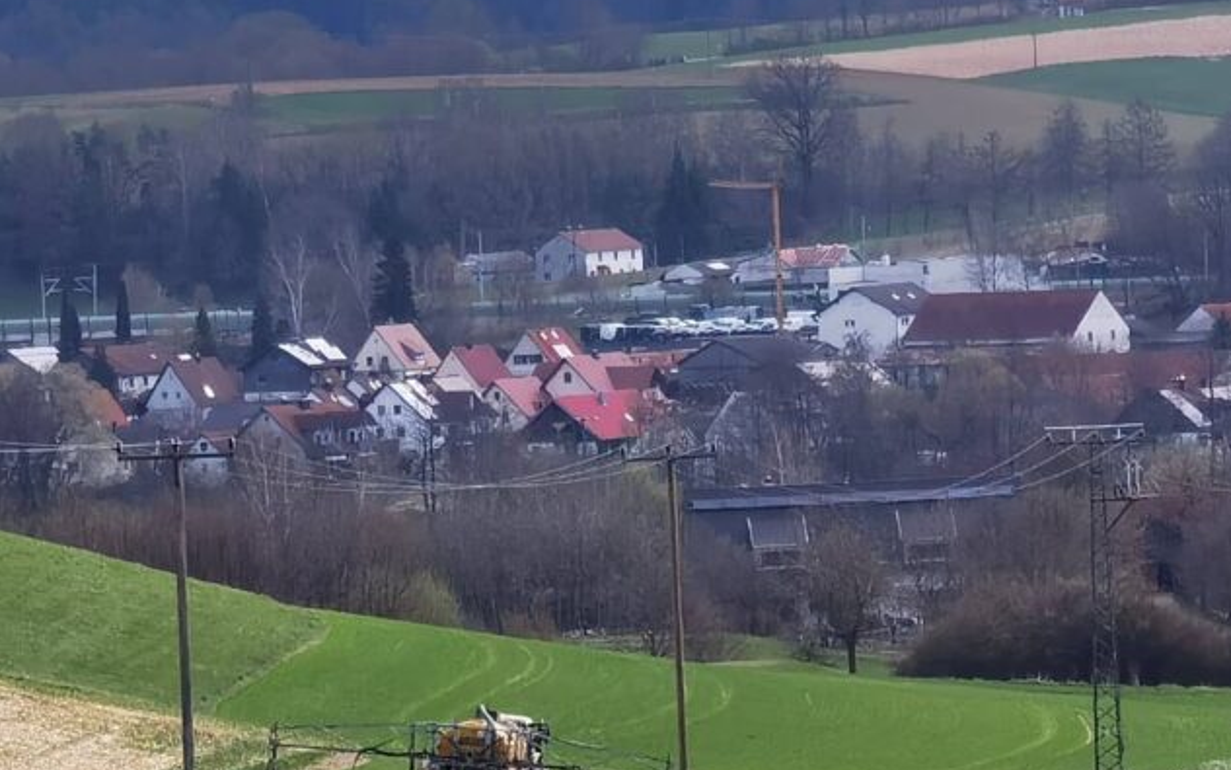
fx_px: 14426
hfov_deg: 4.9
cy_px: 530
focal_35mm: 430
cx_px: 559
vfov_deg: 3.1
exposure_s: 1/486
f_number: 3.4
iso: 50
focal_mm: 14.46
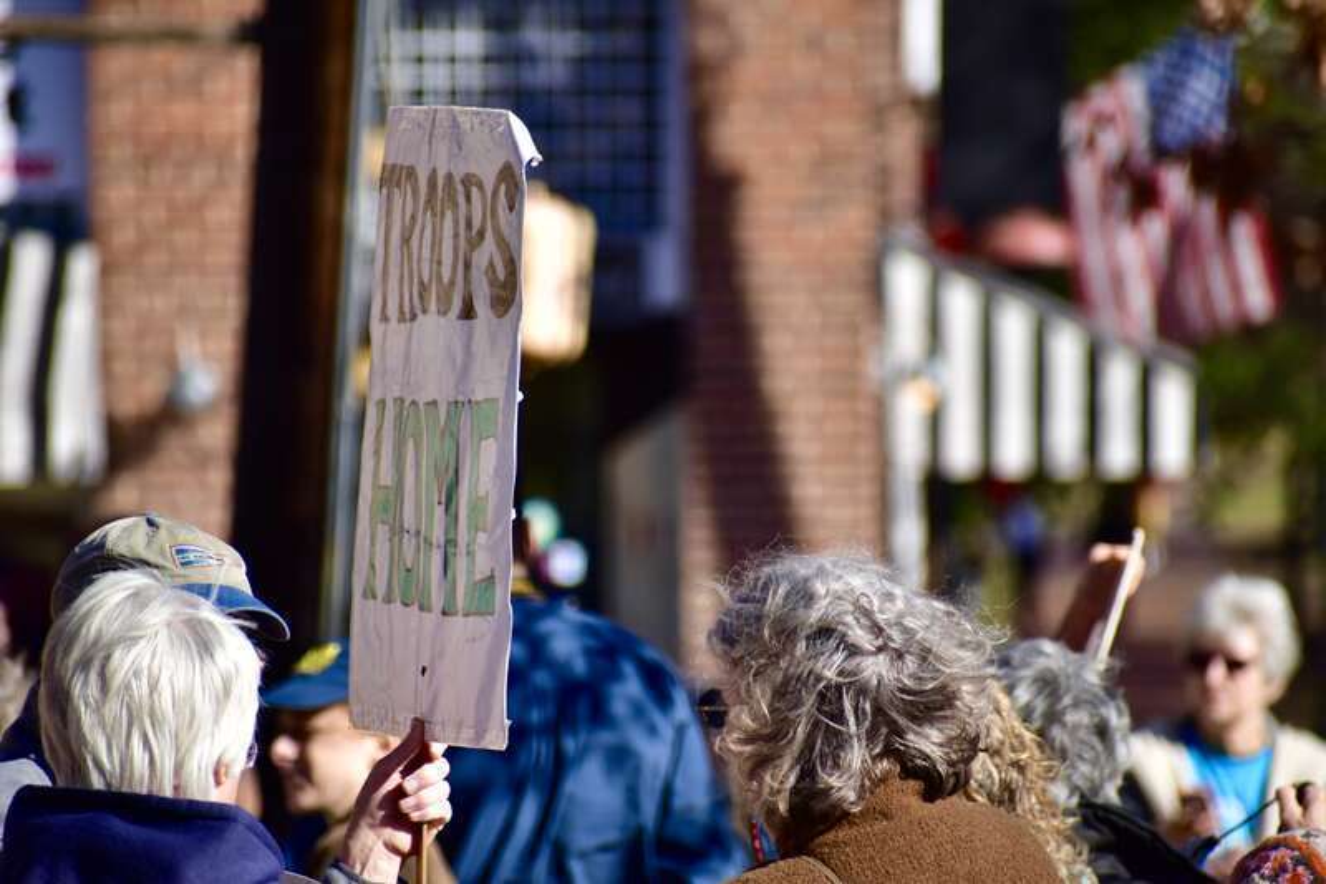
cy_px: 442
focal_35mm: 450
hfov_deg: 4.6
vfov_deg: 3.1
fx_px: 16571
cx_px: 663
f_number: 6.3
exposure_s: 1/1250
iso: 400
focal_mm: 300
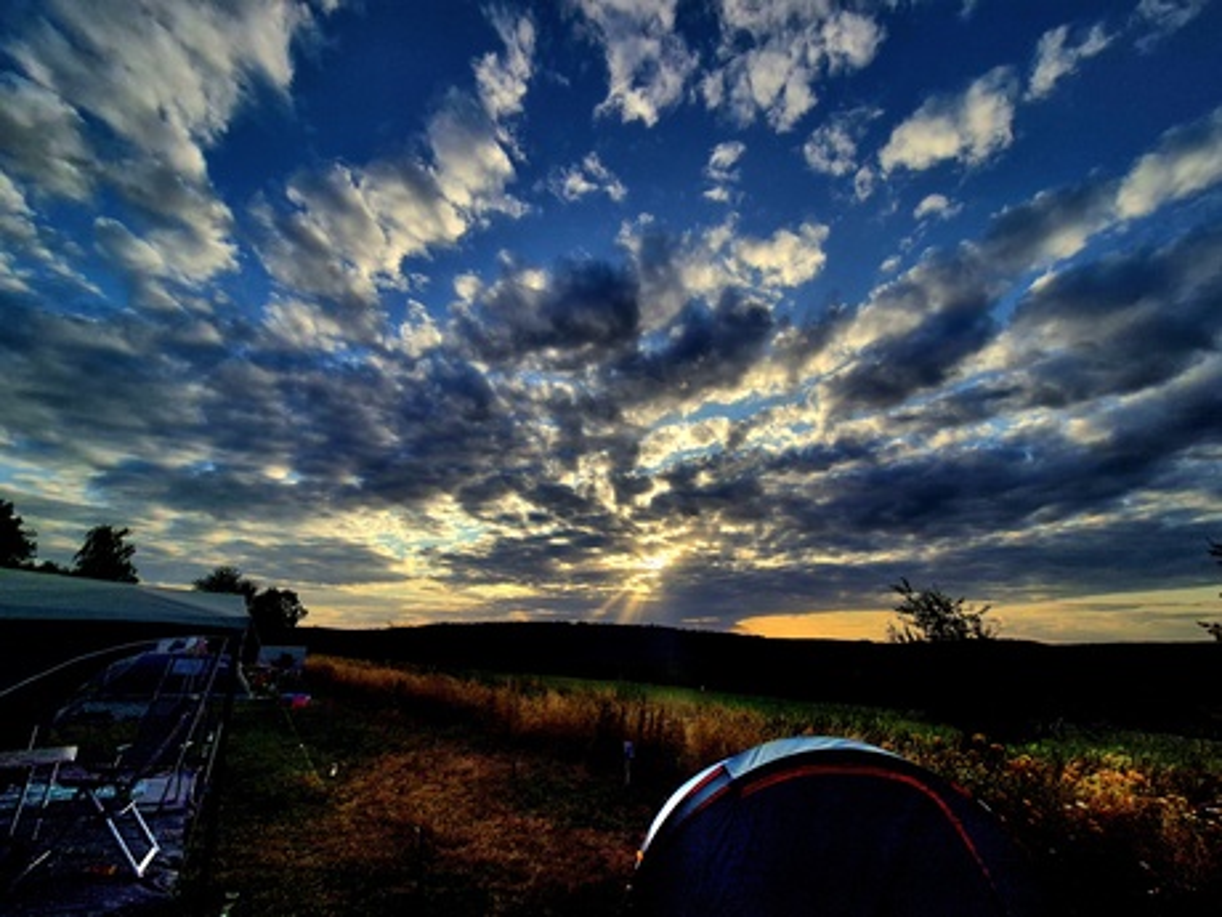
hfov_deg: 106.2
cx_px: 611
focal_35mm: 13
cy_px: 458
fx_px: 459
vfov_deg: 89.9
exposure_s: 1/10000
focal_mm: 2.2
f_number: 2.2
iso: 50
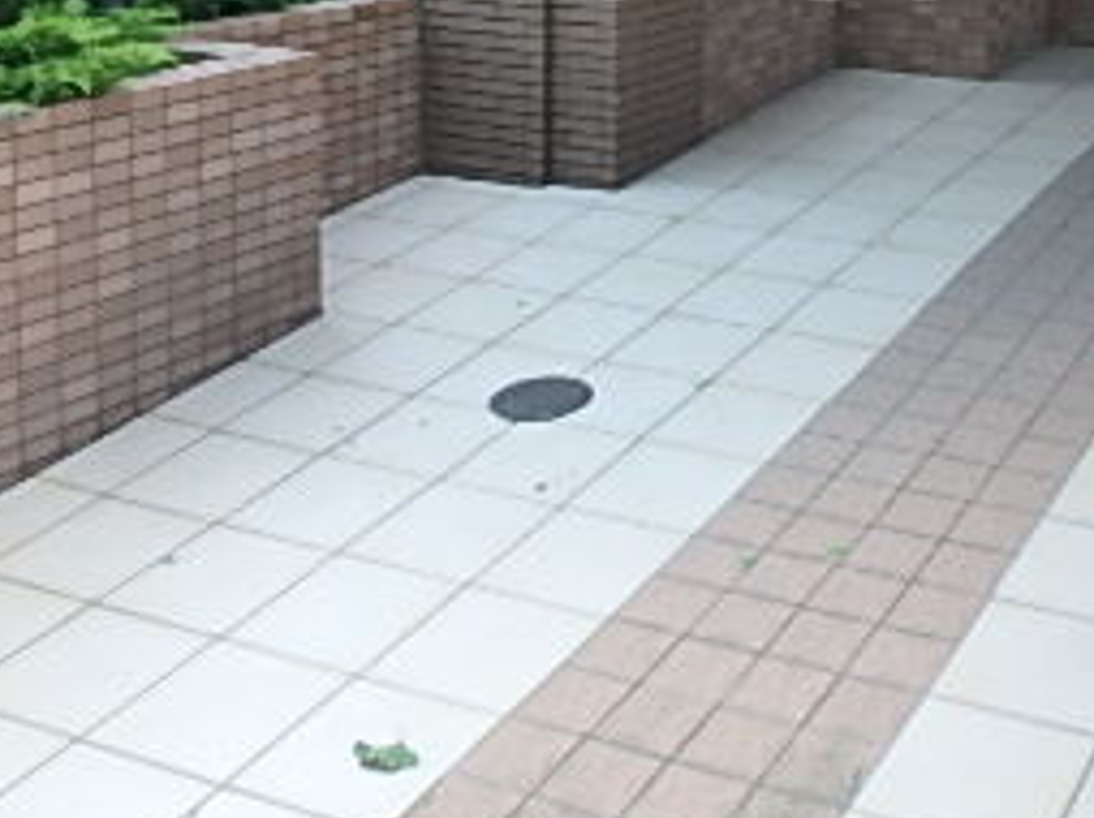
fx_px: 1673
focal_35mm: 53
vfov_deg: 25.7
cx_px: 896
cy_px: -52
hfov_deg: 34.9
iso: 125
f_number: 3.5
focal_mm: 3.7
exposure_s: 1/60
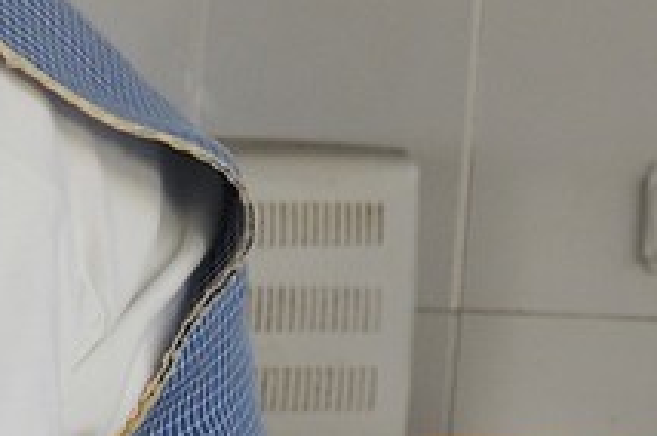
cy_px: 525
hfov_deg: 7.4
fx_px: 4228
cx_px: -1600
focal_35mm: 232
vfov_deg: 5.9
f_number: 5.6
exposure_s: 1/125
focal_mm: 31
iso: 800
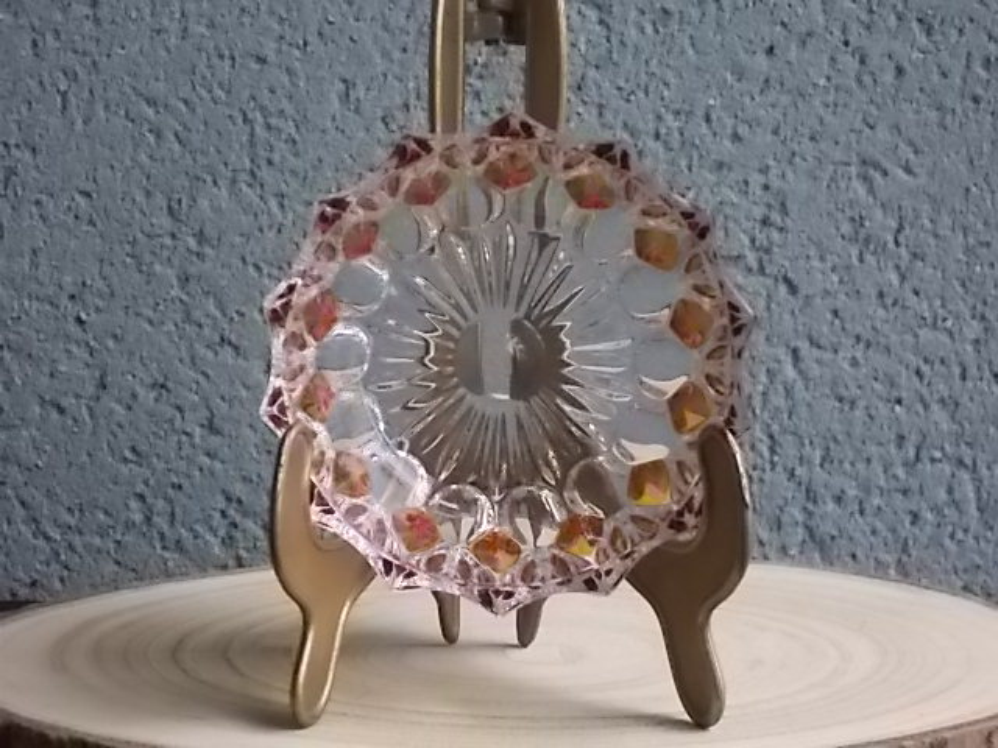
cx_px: 499
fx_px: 3258
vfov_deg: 13.1
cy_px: 374
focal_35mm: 113
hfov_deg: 17.4
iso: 560
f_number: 6
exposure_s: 1/250
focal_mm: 20.1
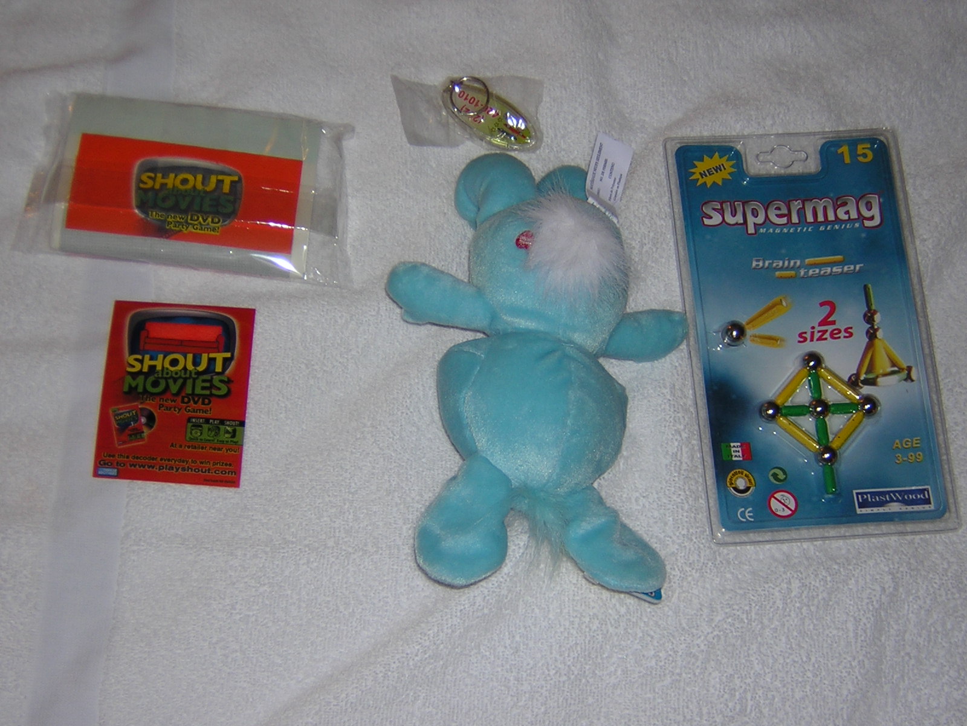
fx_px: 1508
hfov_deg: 35.5
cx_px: 484
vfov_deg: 27.0
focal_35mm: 54
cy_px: 363
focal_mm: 7.1
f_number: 3.2
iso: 100
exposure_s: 1/60.1
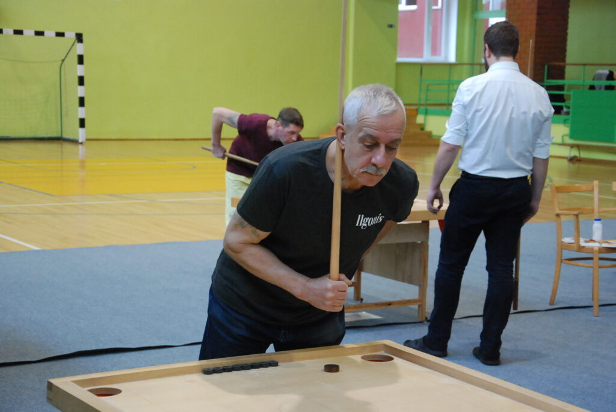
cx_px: 308
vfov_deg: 18.2
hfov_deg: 27.0
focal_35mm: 75
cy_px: 206
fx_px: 1285
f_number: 5
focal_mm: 50
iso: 1600
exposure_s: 1/100
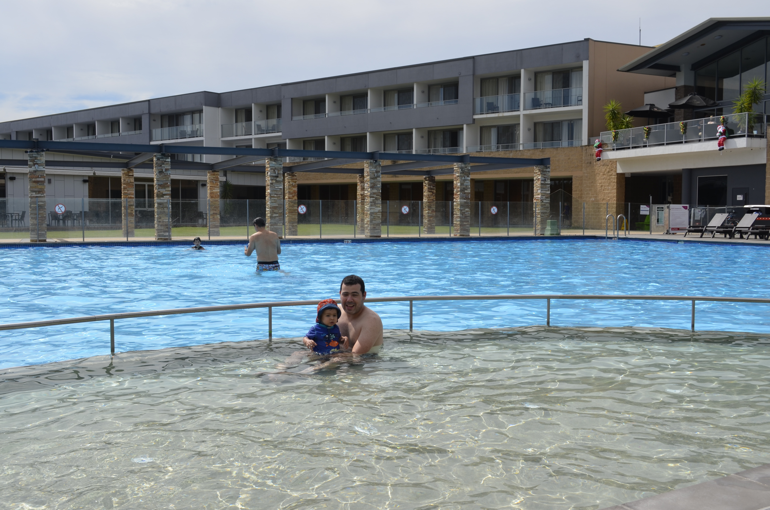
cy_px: 255
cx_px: 385
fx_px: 768
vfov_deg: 36.7
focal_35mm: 36
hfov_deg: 53.2
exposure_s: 1/320
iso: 100
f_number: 9
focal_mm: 24
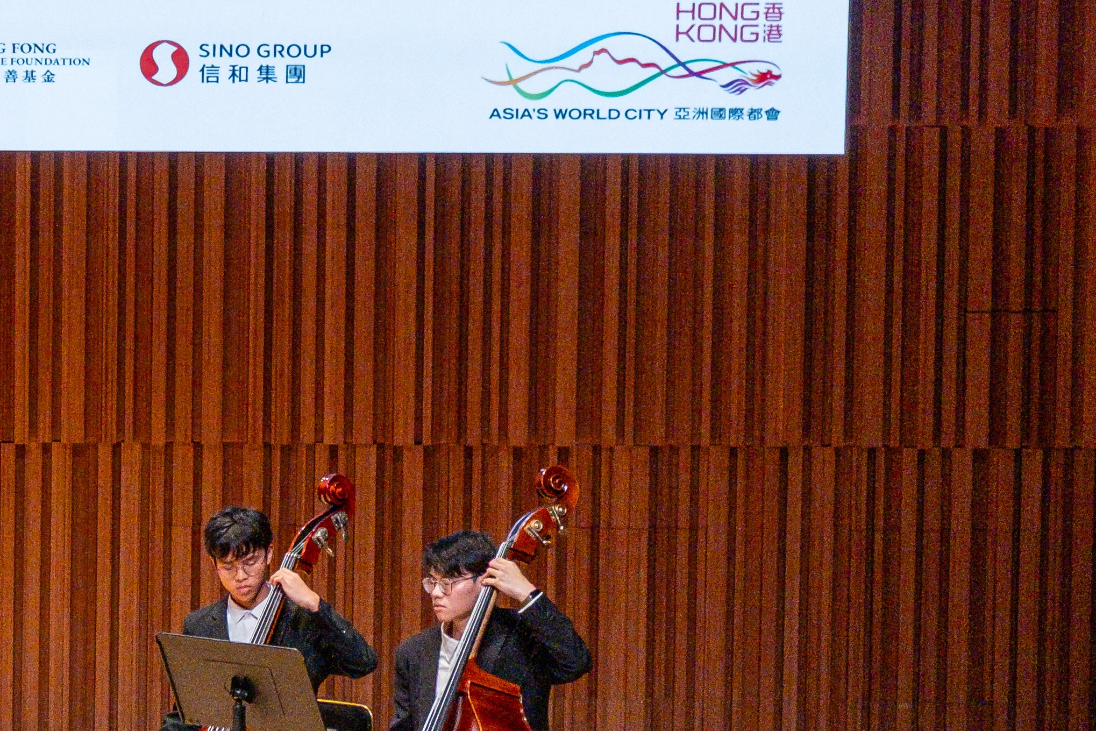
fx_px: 7946
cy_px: 575
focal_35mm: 261
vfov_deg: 5.3
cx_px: -700
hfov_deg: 7.7
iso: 3200
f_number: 5
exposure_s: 1/160
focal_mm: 46.6
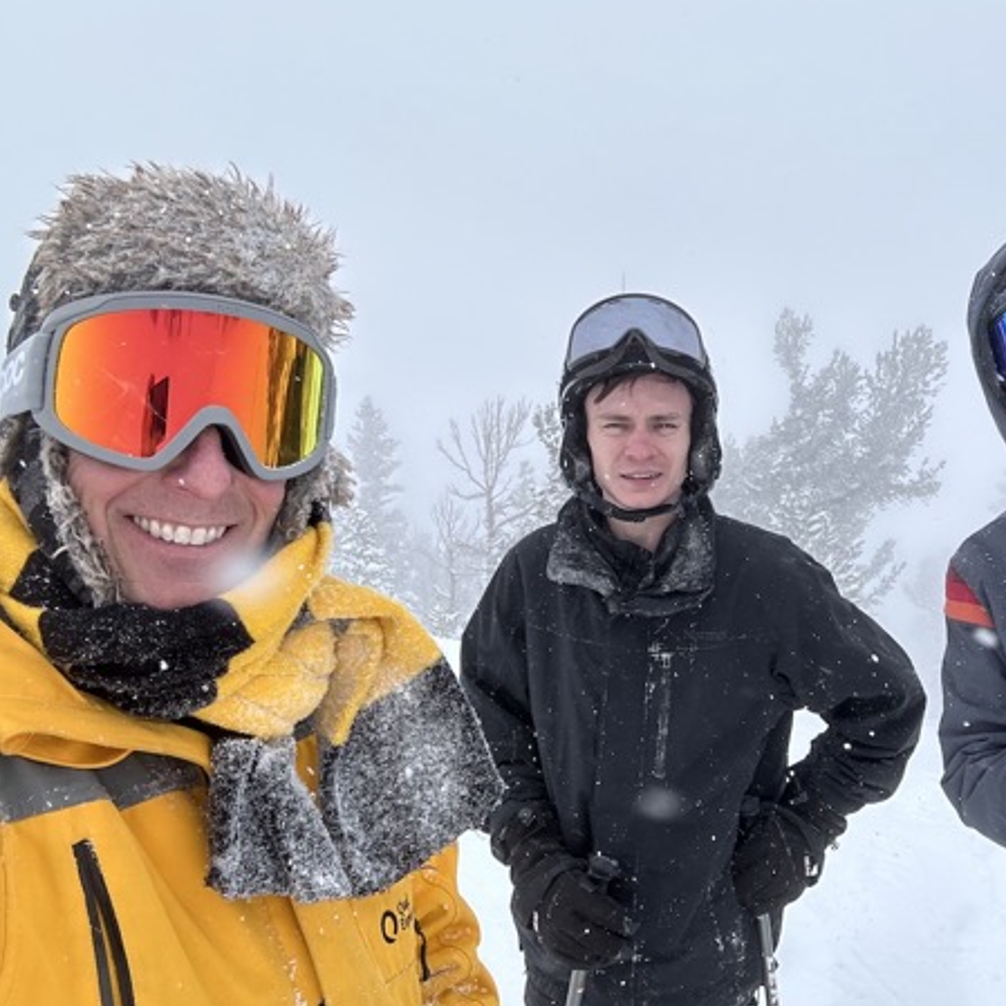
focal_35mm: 29
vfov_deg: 55.6
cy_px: 515
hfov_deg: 54.8
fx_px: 954
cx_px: 645
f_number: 1.9
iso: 25
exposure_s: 1/844
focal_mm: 2.69
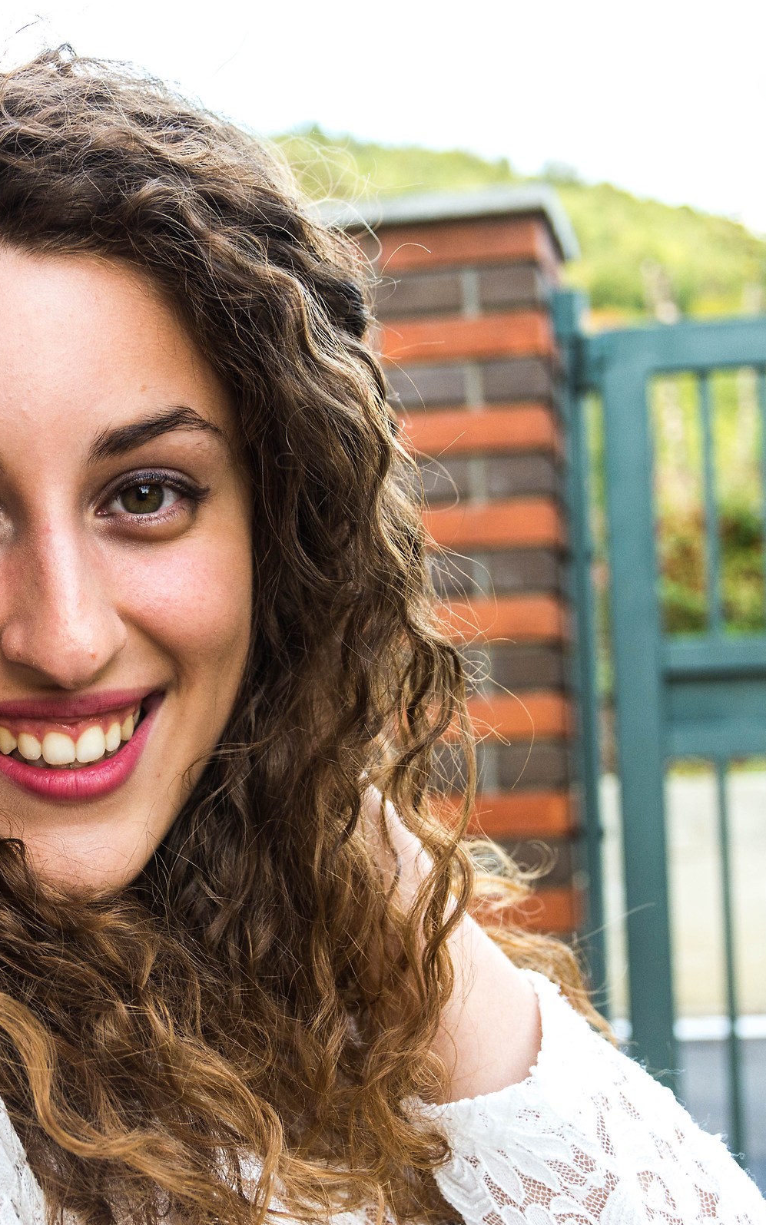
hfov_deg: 18.8
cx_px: 243
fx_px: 2305
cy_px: 611
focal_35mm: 69
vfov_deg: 29.8
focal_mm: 30
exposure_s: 1/80
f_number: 4.2
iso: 400
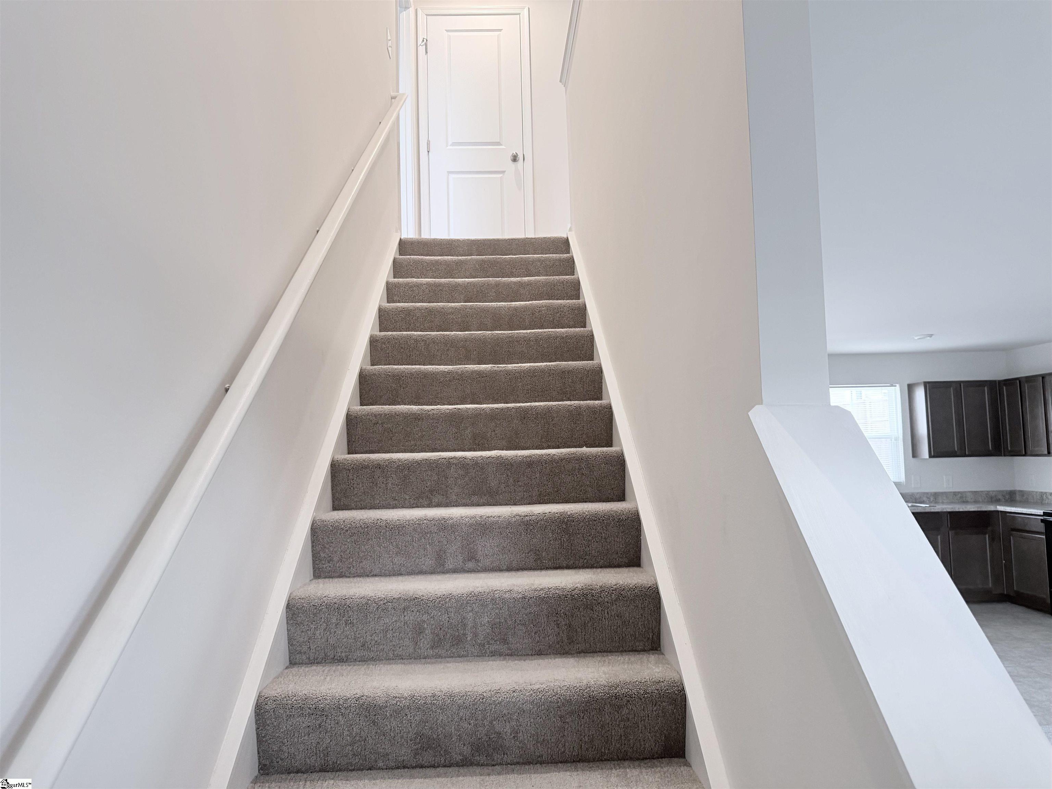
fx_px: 729
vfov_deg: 56.8
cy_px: 394
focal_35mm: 24
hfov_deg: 71.6
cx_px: 526
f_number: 1.78
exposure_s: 1/60
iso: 250
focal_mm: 6.76
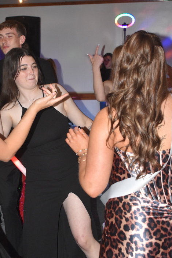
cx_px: 54
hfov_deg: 16.4
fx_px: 594
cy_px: 149
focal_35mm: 83
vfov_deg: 24.4
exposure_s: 1/60
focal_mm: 38
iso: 1600
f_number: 4.8
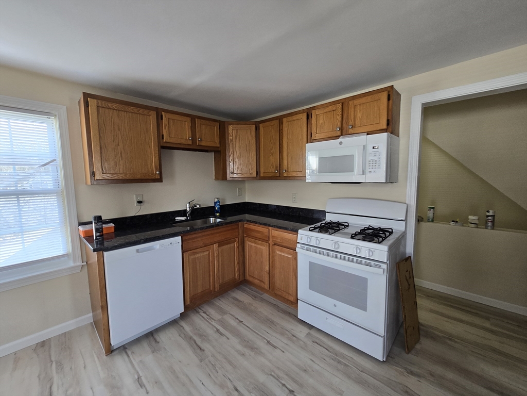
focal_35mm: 13
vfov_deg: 89.9
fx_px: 198
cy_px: 198
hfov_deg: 106.2
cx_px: 264
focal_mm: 2.2
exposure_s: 1/60
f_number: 2.2
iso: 100
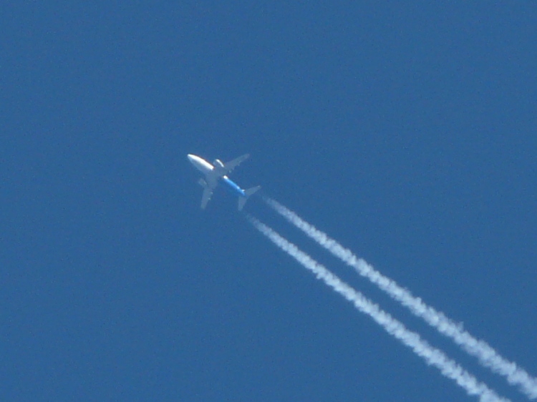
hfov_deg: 3.9
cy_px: 201
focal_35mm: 504
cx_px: 268
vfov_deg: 2.9
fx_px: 7816
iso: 100
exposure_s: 1/400
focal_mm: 82.8
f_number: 5.6
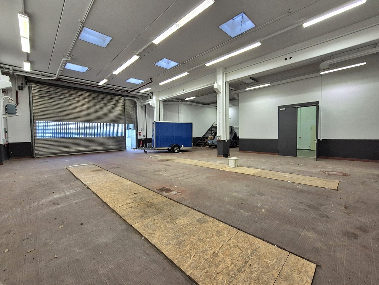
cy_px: 142
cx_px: 190
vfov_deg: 89.9
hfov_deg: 106.2
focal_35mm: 13
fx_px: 142
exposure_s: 1/50
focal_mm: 2.2
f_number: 2.2
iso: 125
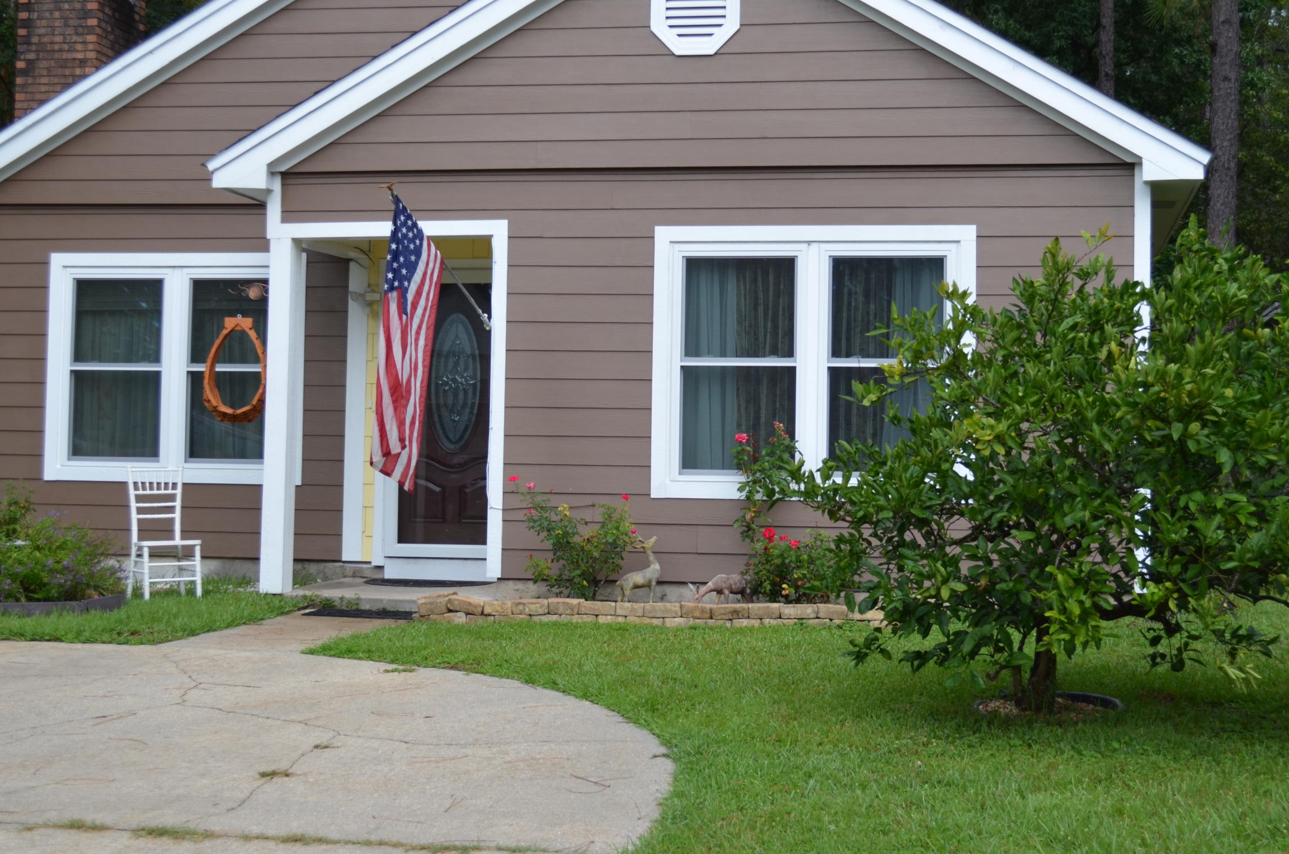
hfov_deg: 35.3
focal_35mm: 57
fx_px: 2024
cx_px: 684
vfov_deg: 23.8
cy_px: 344
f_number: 5.6
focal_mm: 29
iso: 200
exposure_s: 1/125
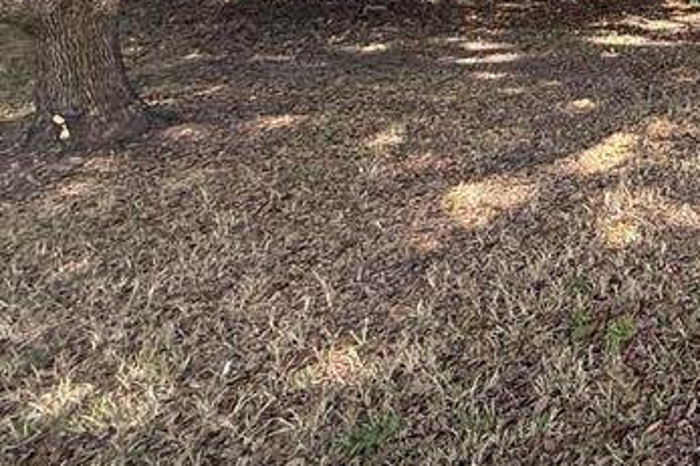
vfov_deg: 26.8
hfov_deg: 31.4
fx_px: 836
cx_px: 968
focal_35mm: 43
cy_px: -125
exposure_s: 1/312
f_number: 2.2
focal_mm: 2.22
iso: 64
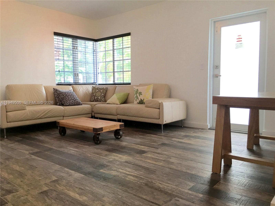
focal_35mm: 29
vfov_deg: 48.2
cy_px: 103
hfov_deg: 61.7
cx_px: 138
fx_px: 230
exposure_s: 1/40
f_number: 2.2
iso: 32
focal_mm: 4.15
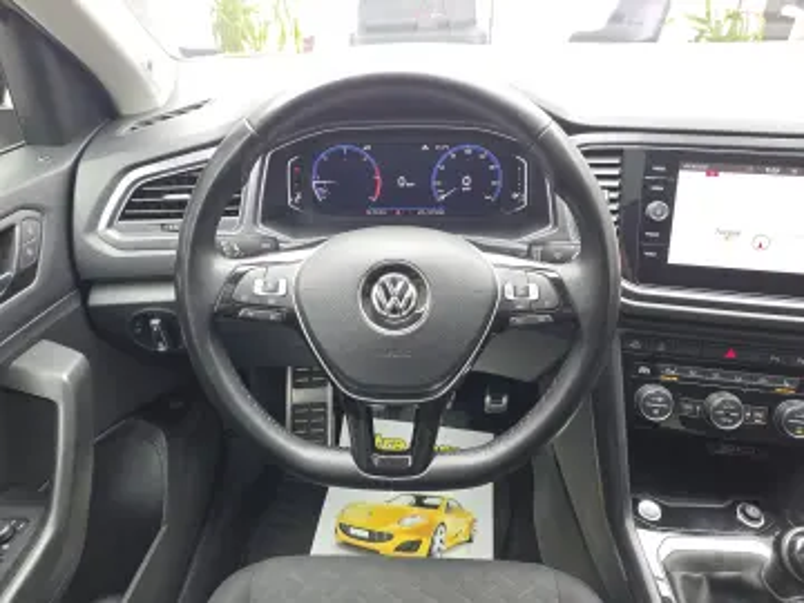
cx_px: 402
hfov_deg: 73.9
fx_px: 534
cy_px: 302
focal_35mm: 23
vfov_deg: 58.9
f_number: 1.7
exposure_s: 1/55.9
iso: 160
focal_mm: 6.25
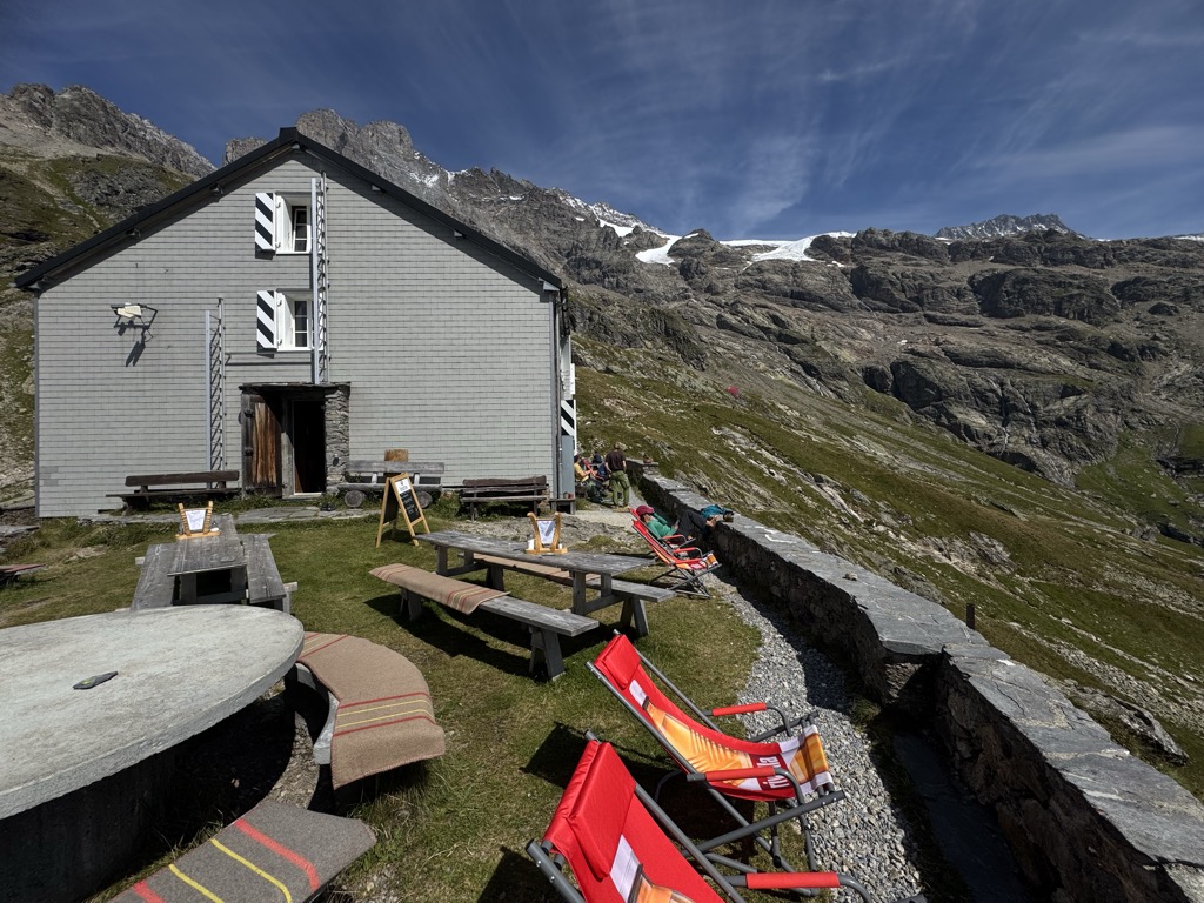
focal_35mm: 14
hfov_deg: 102.1
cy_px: 452
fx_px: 487
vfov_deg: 85.7
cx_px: 602
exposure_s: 1/3717
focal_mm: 2.22
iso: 32
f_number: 2.2
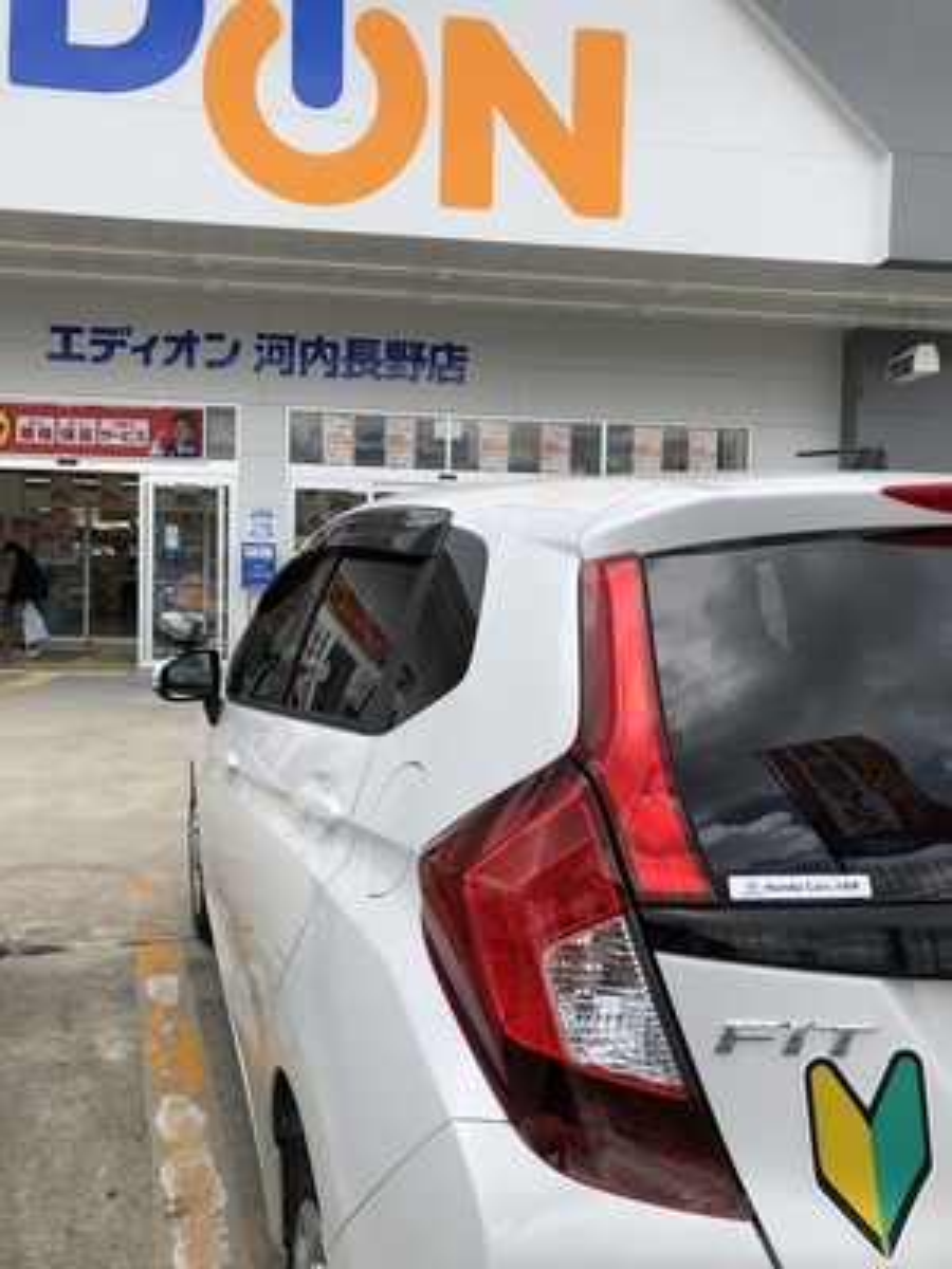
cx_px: 476
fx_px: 1027
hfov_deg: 49.7
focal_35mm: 28
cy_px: 634
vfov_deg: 63.4
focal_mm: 3.99
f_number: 1.8
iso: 20
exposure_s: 1/1312
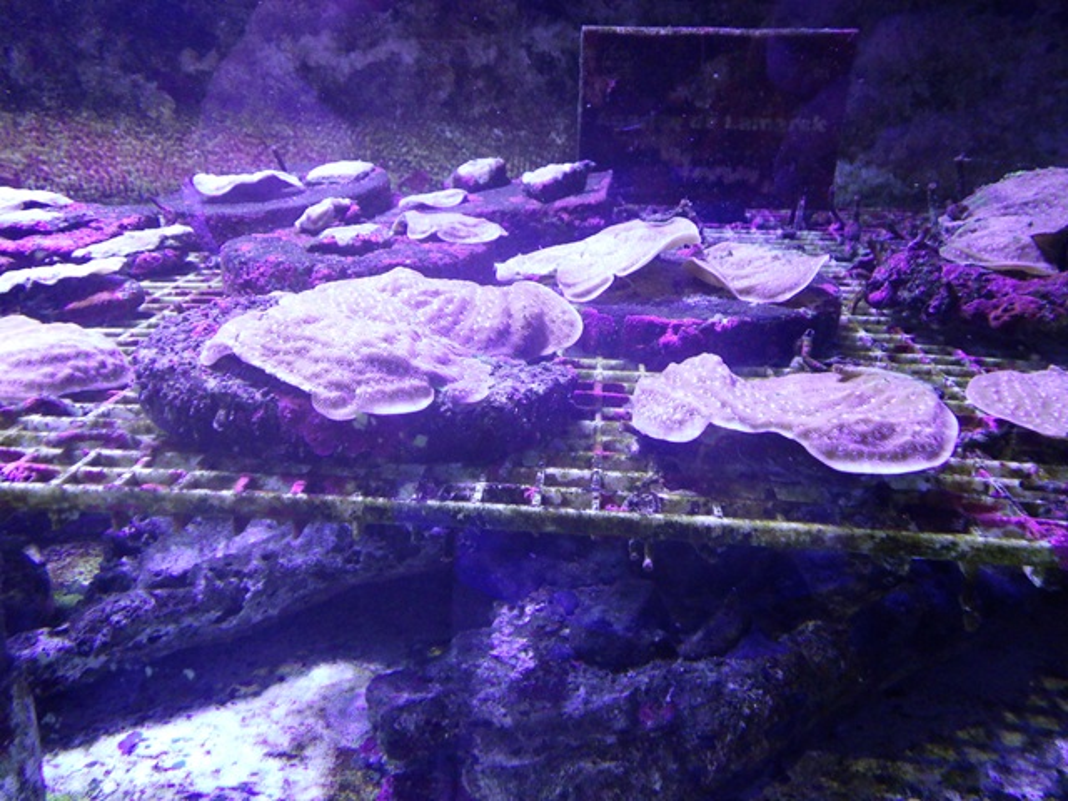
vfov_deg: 49.7
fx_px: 864
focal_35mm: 28
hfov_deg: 63.4
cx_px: 534
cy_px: 400
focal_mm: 5
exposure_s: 1/40
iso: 250
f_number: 3.5
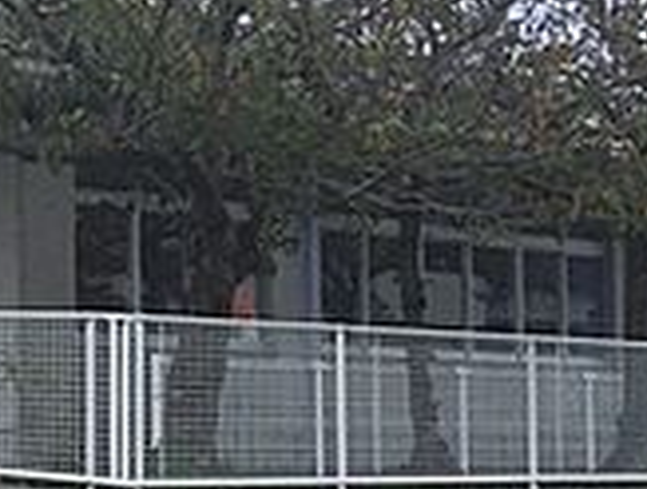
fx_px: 2061
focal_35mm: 110
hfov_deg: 15.2
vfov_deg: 13.5
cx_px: -548
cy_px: 185
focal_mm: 4.15
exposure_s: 1/2083
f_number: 2.2
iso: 32
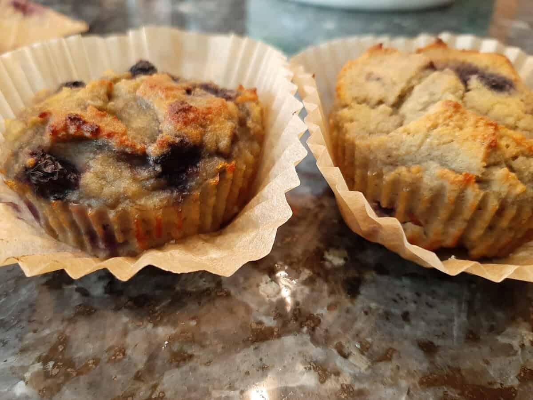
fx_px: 400
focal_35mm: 26
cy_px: 200
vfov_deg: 53.1
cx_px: 266
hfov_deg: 67.3
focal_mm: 3.9
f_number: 1.7
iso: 160
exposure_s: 1/24
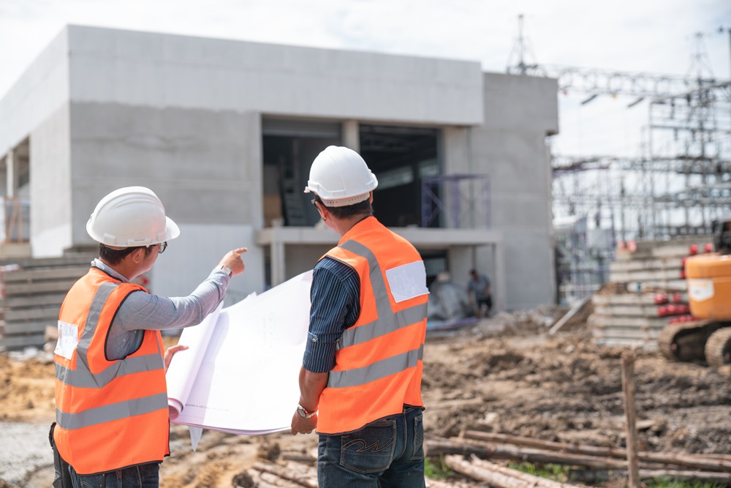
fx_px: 1056
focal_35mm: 52
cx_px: 366
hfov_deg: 38.2
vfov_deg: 26.0
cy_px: 244
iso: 64
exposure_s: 1/1250
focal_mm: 52
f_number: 2.8
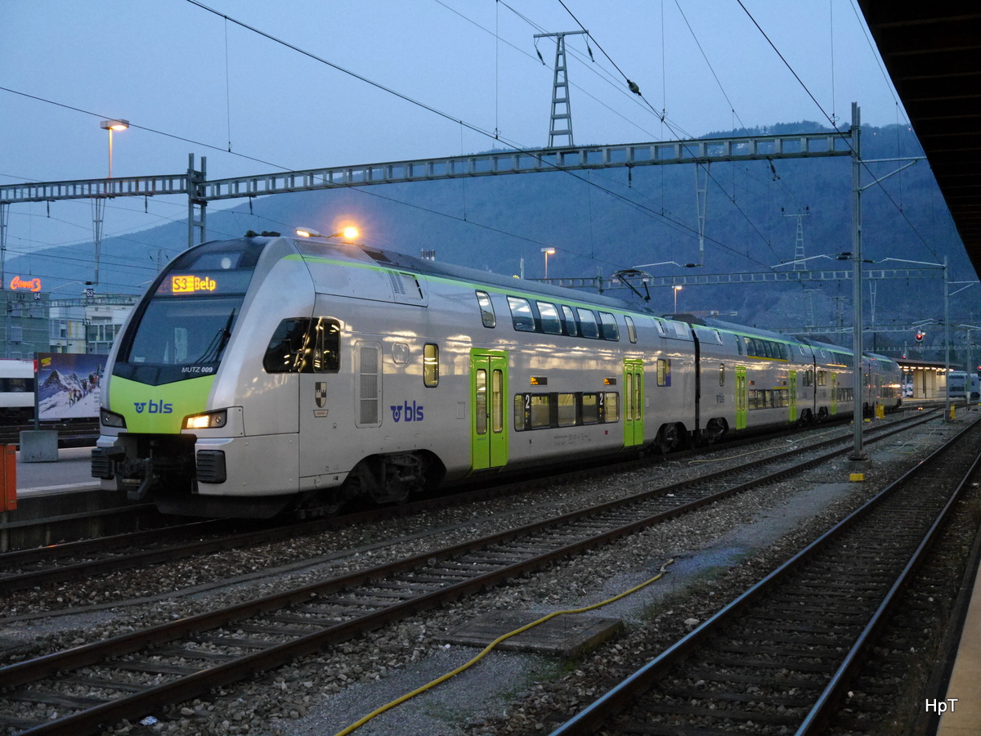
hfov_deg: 41.2
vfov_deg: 31.5
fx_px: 1304
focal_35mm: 46
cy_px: 368
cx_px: 490
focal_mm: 23
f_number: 4.4
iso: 2500
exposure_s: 1/60
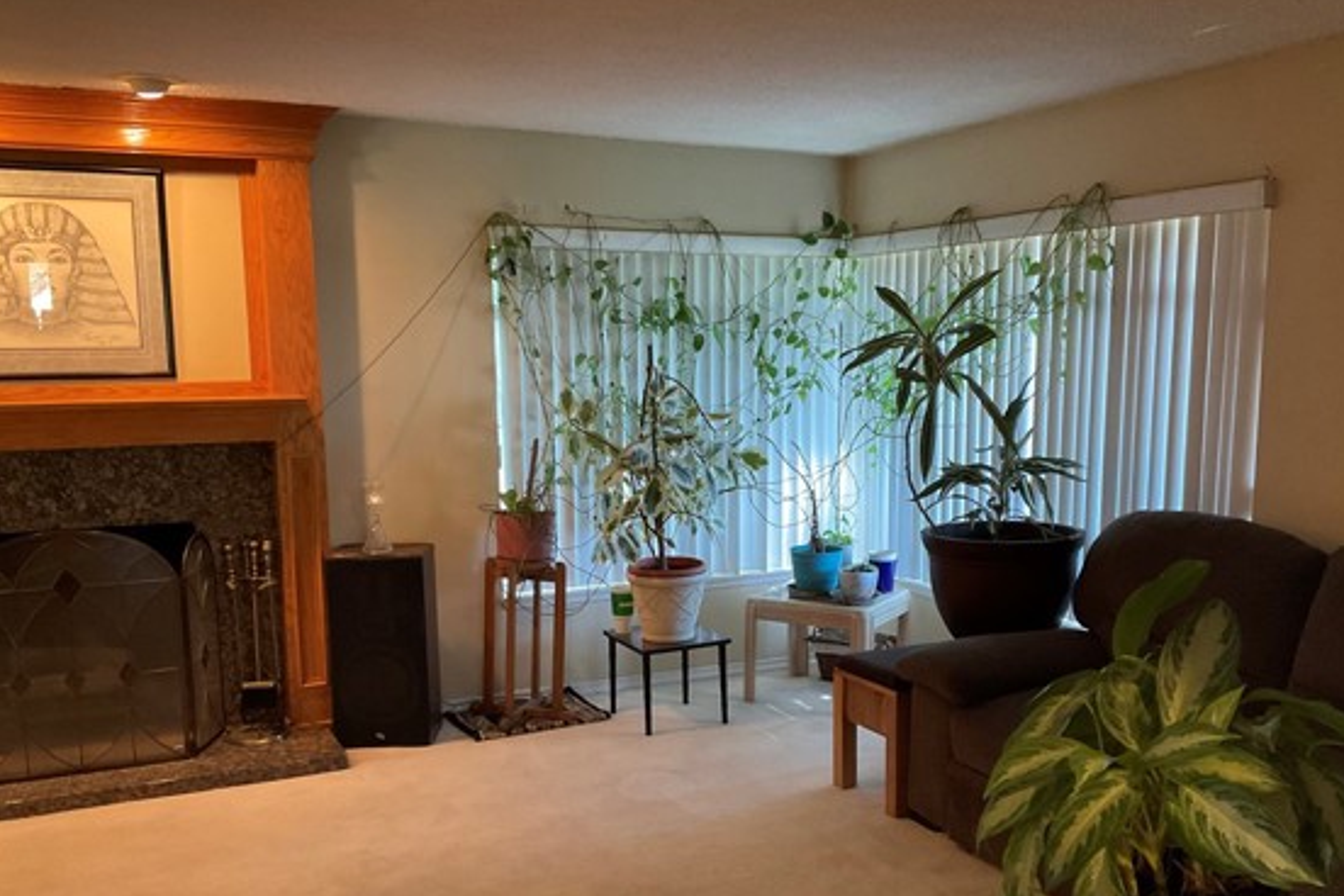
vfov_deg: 37.7
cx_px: 696
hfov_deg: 54.4
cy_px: 550
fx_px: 1307
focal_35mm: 35
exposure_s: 1/40
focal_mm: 3
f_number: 1.8
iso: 250
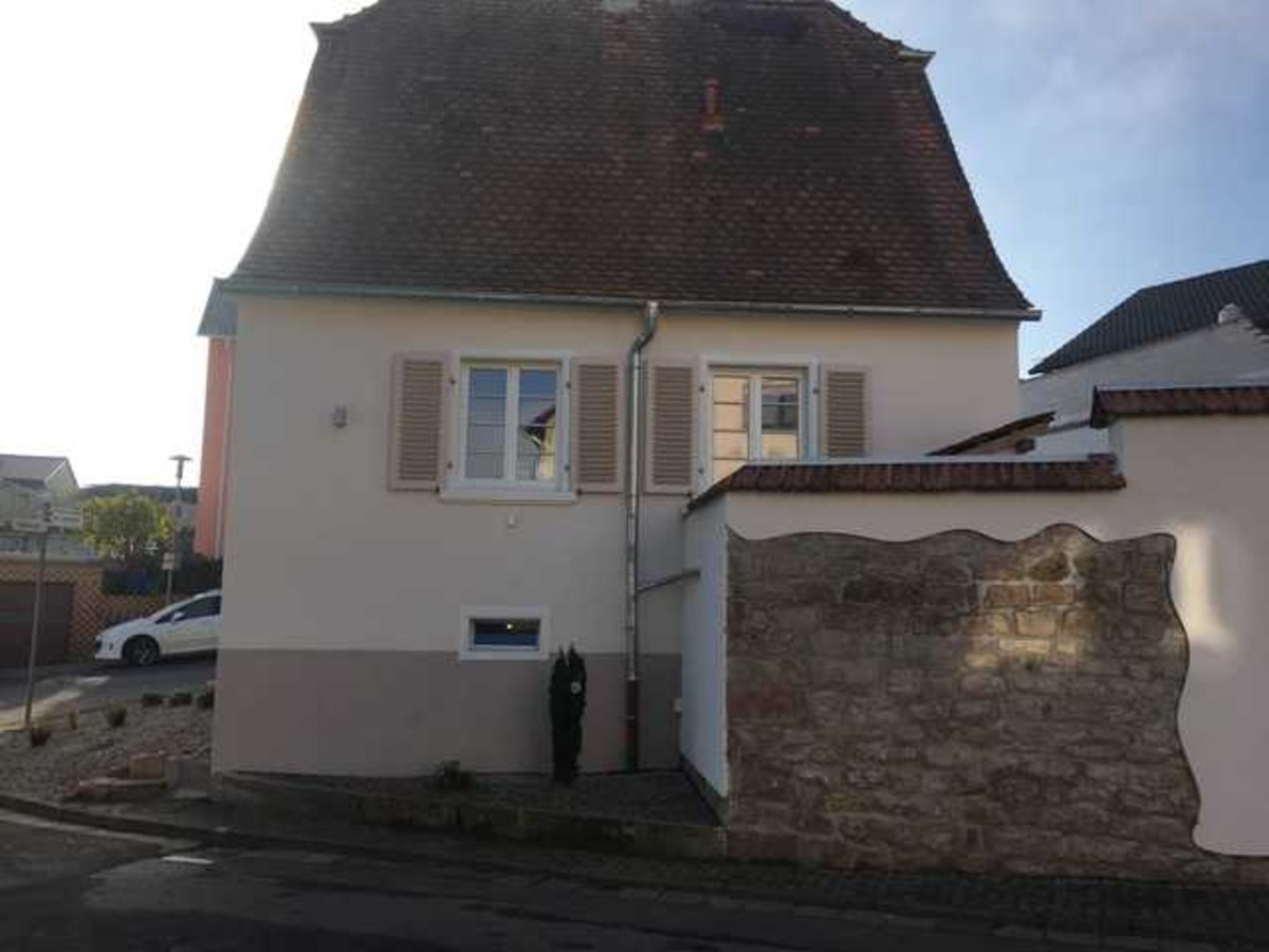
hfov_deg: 61.7
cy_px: 476
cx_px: 634
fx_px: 1063
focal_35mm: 29
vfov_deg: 48.2
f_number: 2.2
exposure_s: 1/1374
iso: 25
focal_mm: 4.15
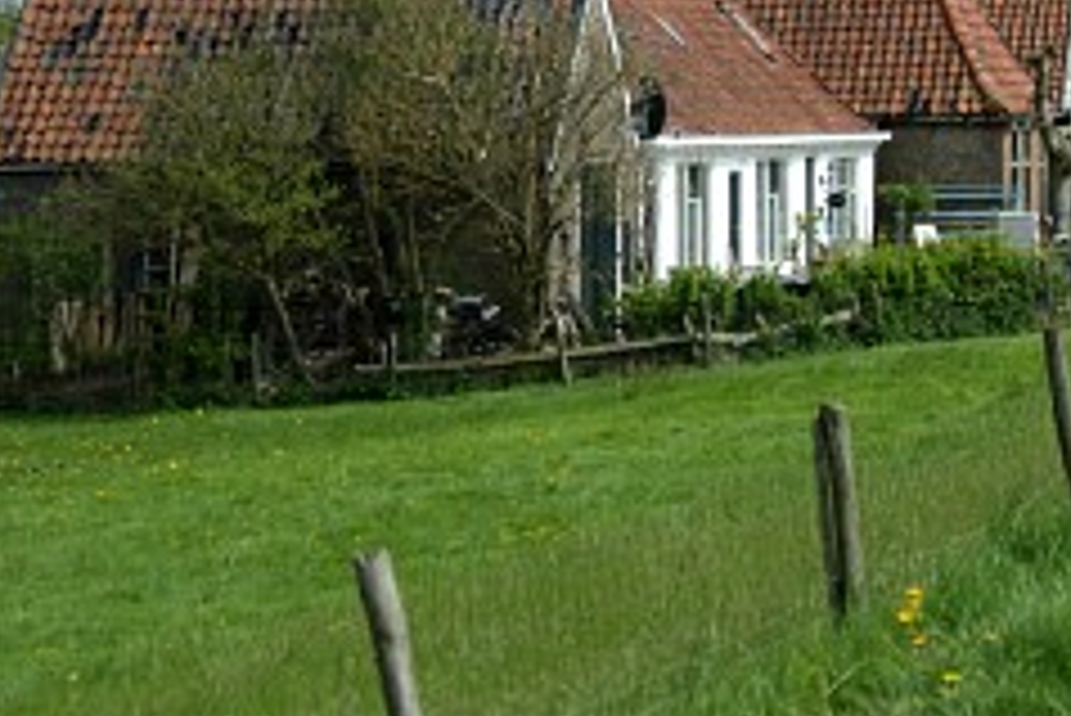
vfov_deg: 6.7
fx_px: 6072
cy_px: 97
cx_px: 603
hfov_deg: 10.1
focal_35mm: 204
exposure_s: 1/750
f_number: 5.6
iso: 200
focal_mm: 72
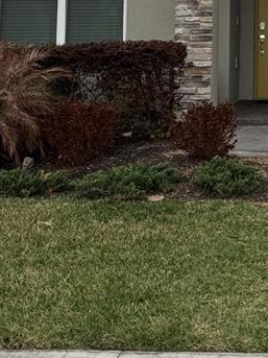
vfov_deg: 21.9
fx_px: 868
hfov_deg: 16.9
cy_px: -46
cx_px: 313
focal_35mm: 84
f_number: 1.78
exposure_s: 1/1524
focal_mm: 6.76
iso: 80
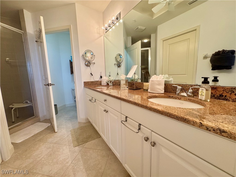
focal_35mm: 14
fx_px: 95
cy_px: 88
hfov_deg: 102.1
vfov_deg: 85.7
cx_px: 118
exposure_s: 1/120
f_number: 2.2
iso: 250
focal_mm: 2.22
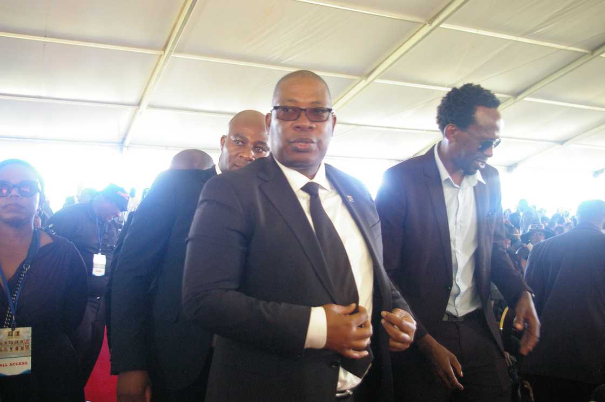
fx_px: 579
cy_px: 201
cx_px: 302
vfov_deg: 38.3
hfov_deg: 55.1
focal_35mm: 34
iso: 1600
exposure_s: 1/90
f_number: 4
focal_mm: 23
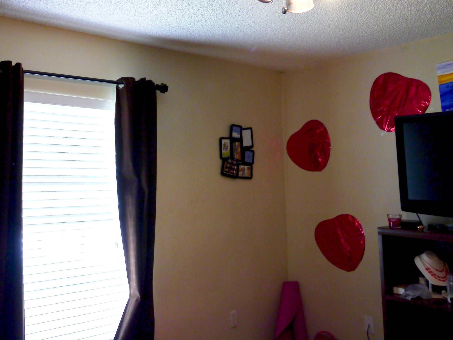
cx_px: 167
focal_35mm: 35
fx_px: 458
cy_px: 126
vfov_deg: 40.4
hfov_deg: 52.0
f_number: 4.5
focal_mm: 13
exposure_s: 1/40
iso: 400
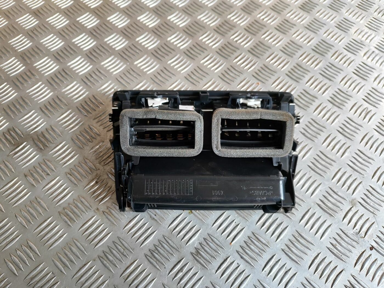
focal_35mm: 24
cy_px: 144
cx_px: 192
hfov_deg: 71.6
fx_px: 266
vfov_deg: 56.8
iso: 130
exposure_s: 1/100
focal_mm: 5.89
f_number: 1.89
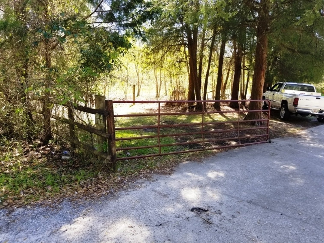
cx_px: 162
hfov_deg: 67.3
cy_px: 122
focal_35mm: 26
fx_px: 243
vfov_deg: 53.1
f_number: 1.7
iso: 50
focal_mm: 4.25
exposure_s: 1/254
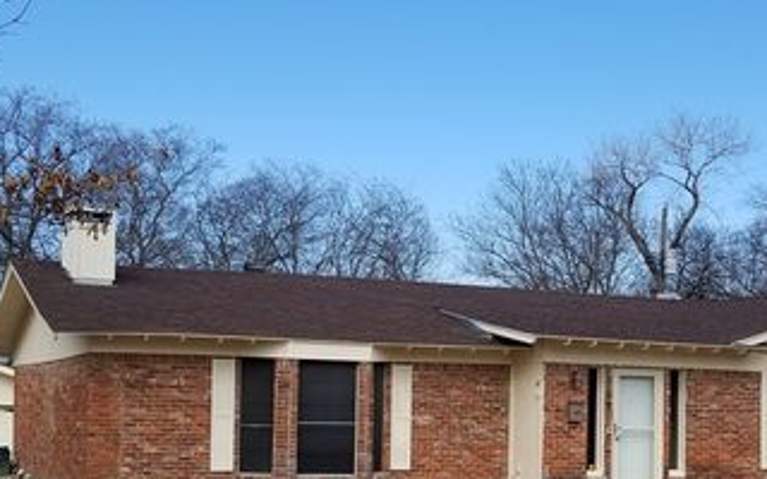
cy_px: 413
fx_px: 899
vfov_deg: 28.9
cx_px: 429
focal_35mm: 43
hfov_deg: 46.1
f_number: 1.7
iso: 50
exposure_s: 1/1792
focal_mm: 4.25
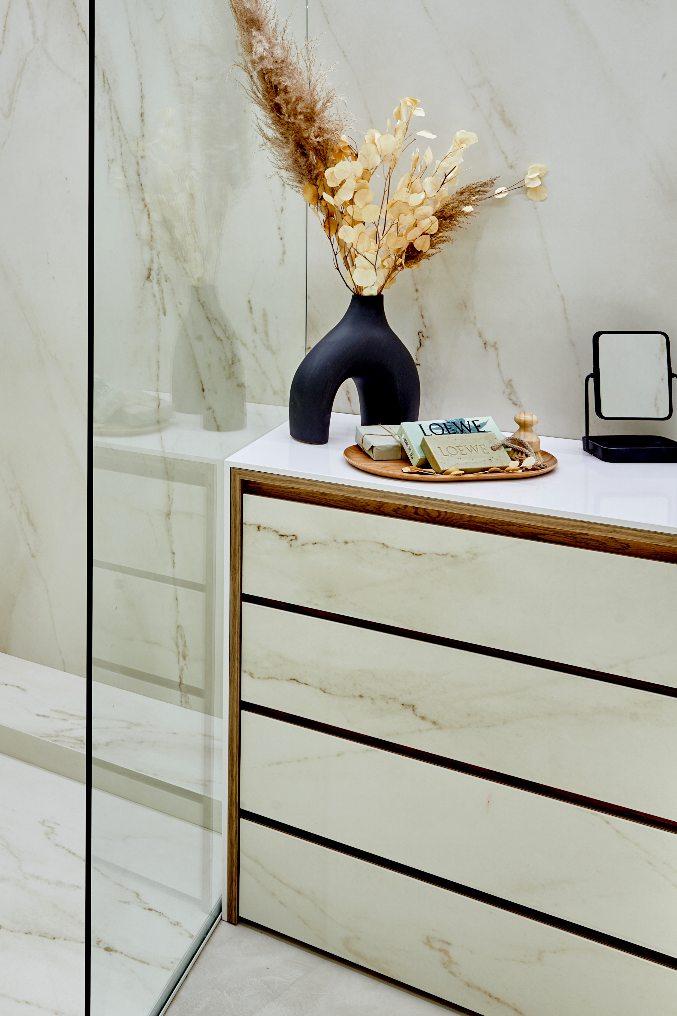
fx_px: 903
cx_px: 99
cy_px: 198
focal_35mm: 32
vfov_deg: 54.5
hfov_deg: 38.9
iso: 64
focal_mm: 17
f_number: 13
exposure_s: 1.3
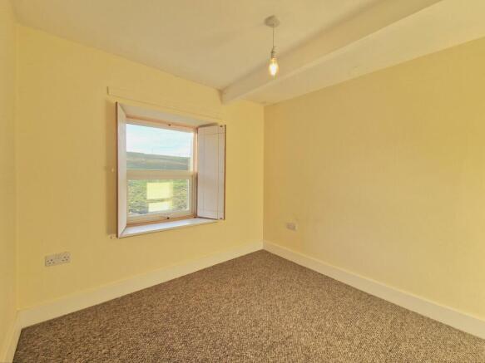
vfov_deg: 89.9
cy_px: 182
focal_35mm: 13
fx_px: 182
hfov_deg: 106.2
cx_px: 242
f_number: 2.2
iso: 50
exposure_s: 1/238
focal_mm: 2.2
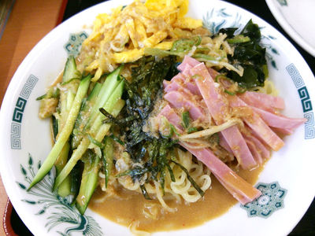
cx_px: 158
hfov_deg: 60.0
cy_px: 118
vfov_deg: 46.8
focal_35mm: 30
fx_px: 273
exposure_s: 1/50
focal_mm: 4.06
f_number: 1.94
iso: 80
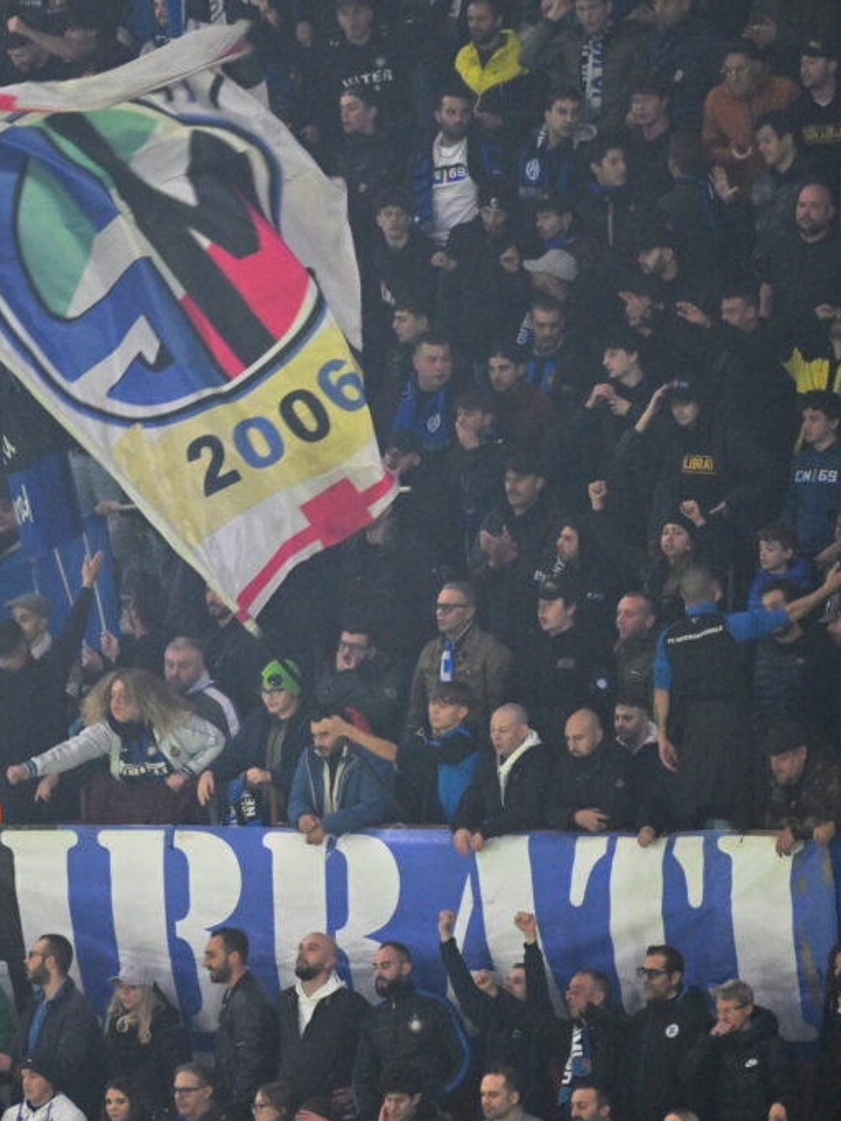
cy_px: 560
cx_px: 207
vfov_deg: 2.3
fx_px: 28109
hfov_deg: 1.7
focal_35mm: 868
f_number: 6.3
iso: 3200
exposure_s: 1/125
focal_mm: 600
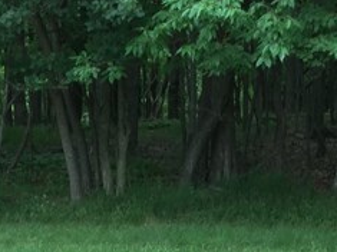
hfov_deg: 14.6
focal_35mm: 135
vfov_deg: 11.0
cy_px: 173
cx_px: 153
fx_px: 1314
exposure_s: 1/60
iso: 25
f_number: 2.4
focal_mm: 3.3
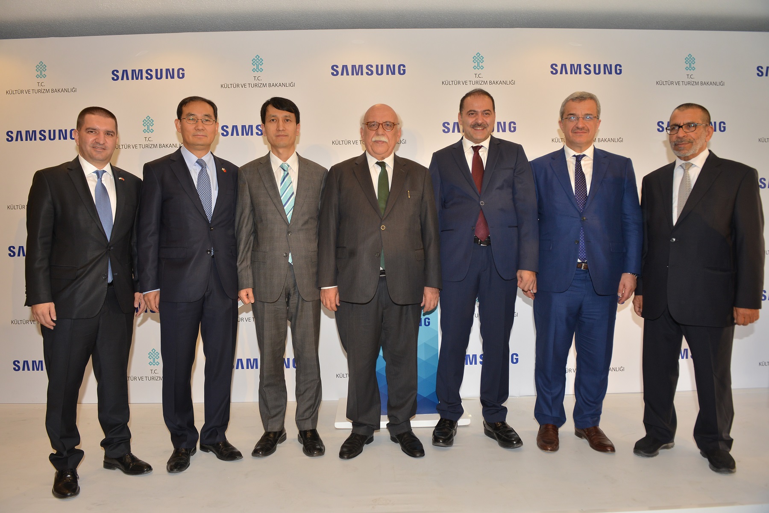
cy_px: 256
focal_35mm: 24
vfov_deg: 53.2
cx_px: 384
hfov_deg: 73.7
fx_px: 513
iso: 640
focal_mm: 24
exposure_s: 1/60
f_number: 6.3
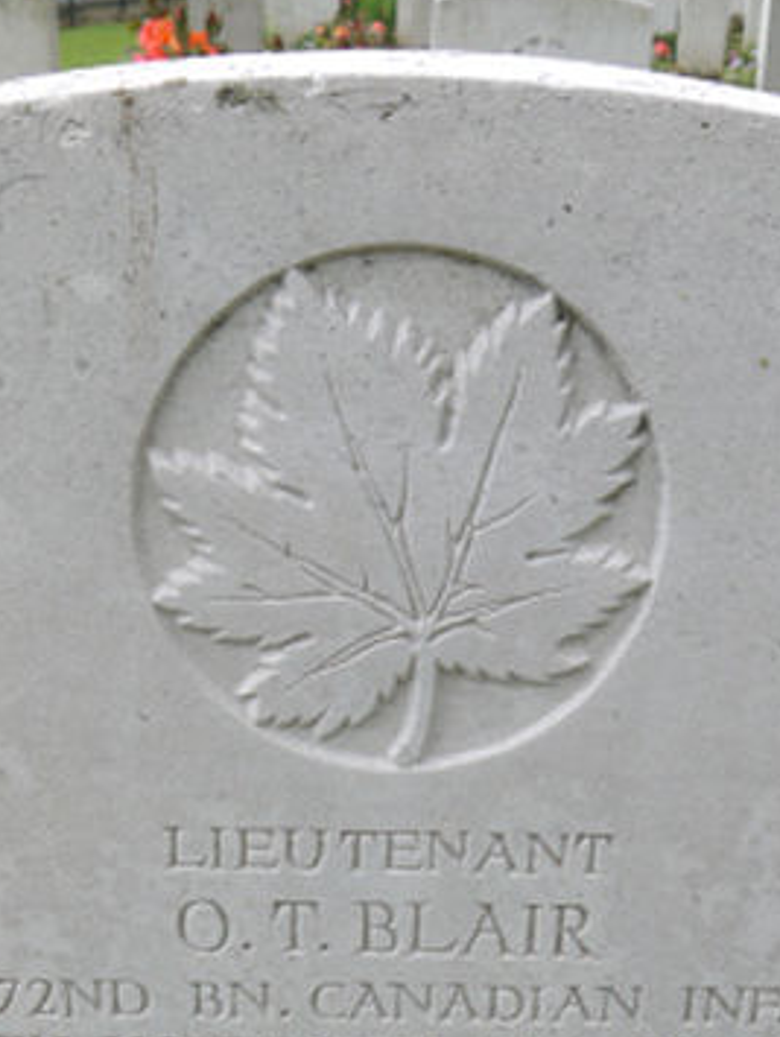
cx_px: 409
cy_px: 1006
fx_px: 1889
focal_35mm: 63
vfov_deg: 29.0
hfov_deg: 23.3
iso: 160
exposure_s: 1/400
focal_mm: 14
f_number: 6.3
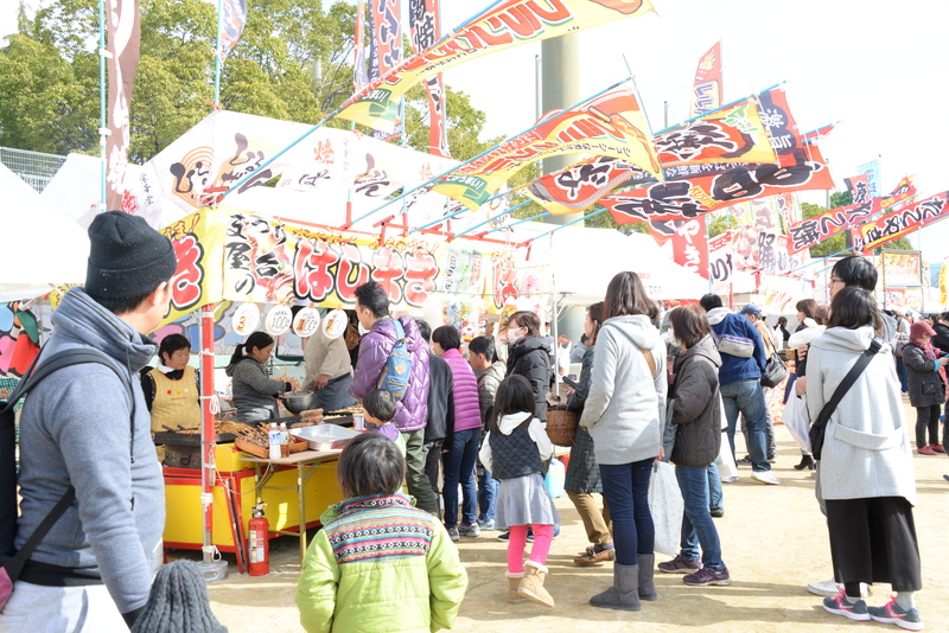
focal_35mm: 36
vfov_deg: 36.9
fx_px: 949
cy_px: 316
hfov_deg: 53.1
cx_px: 474
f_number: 10
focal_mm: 36
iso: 640
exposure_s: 1/250
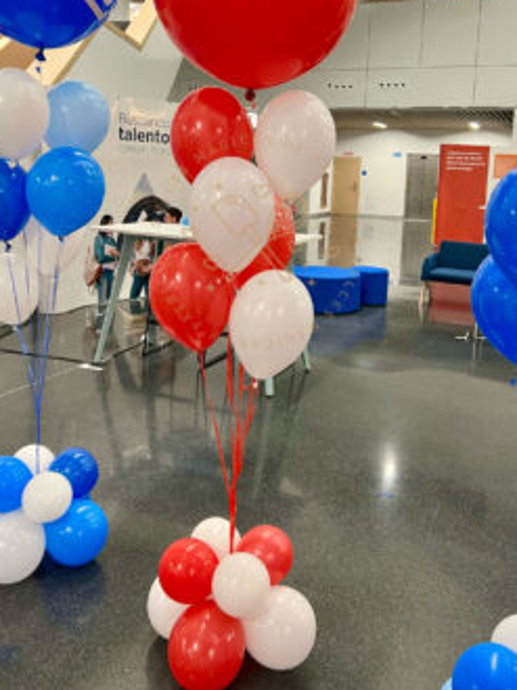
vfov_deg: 53.1
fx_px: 678
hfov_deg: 41.7
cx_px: 256
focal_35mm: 34
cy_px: 242
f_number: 1.5
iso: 125
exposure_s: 1/50
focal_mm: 5.7
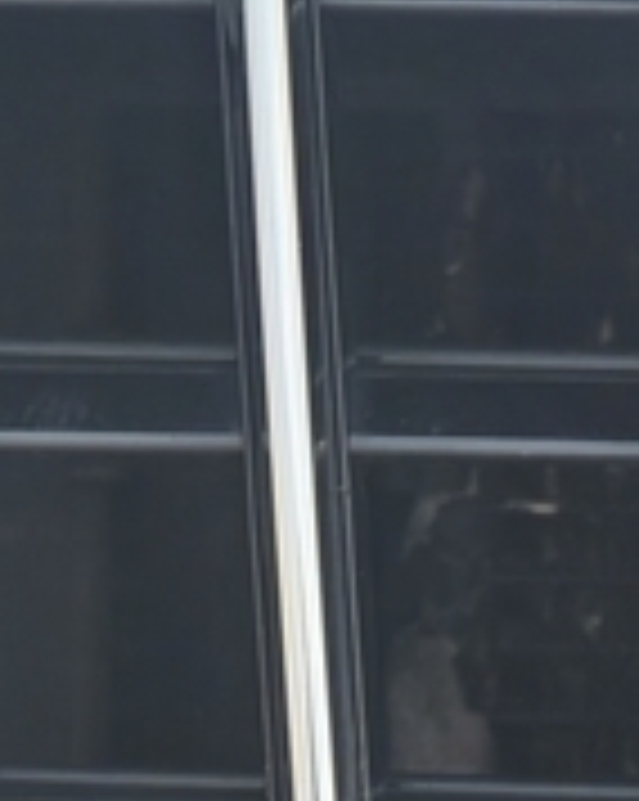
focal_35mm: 395
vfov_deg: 4.9
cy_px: 1076
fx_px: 9354
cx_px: 621
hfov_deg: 3.9
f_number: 2.5
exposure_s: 1/123
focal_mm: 19.4
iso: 160
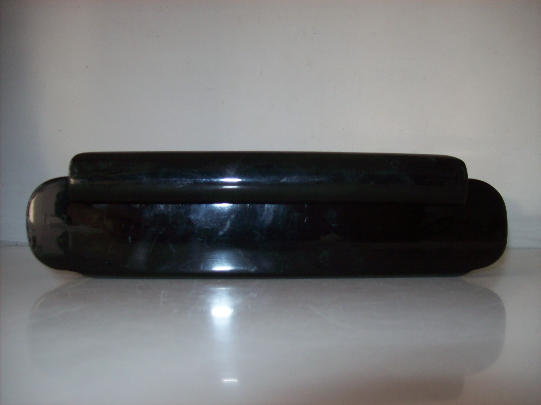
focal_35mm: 36
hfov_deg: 51.4
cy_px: 202
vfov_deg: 39.6
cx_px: 270
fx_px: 562
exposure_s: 1/64
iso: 80
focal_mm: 6
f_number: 2.7
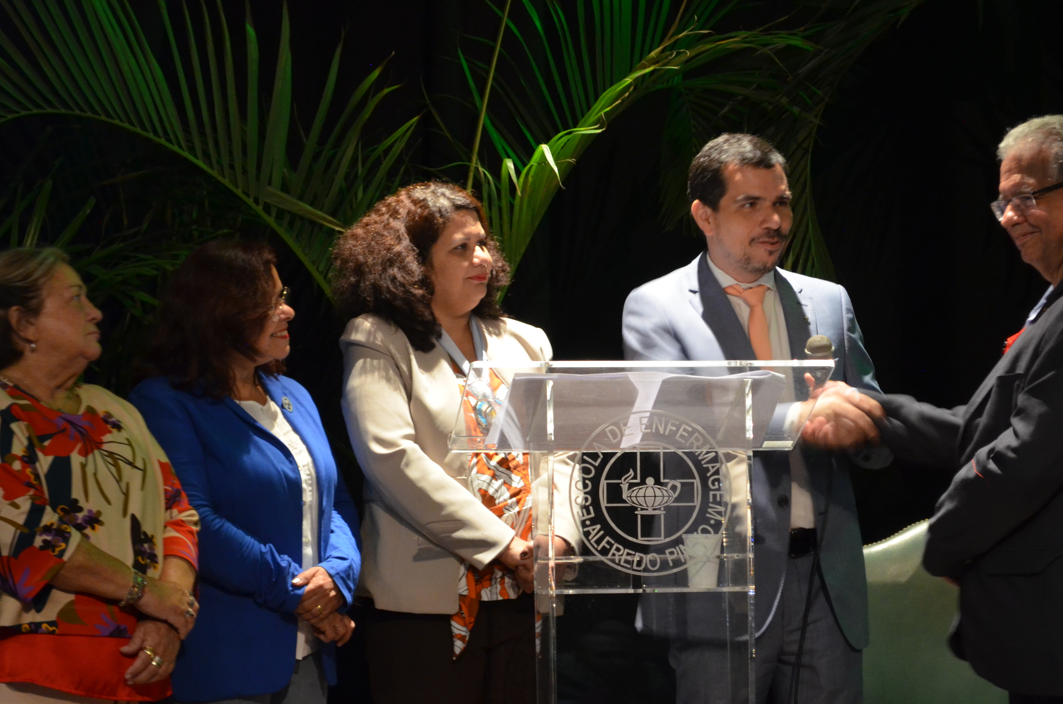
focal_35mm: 105
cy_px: 438
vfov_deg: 13.0
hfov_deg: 19.5
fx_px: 3083
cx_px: 612
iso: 1600
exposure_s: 1/13
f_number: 5.6
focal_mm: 55
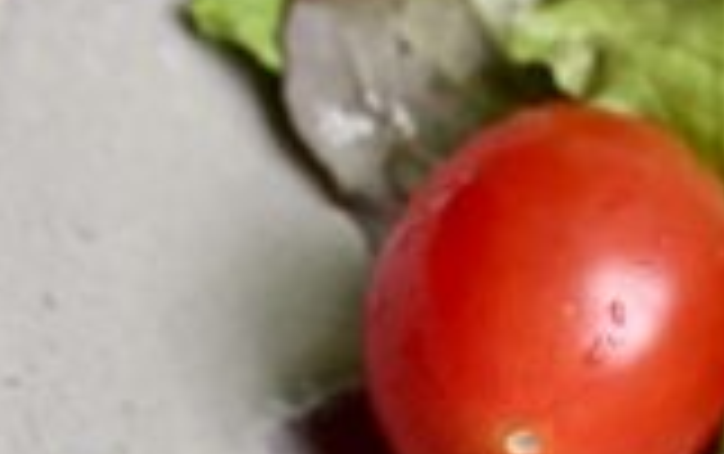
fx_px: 8000
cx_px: 1776
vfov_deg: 3.2
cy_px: -103
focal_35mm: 405
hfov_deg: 5.0
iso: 160
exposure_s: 1/121
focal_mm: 7.5
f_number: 2.2
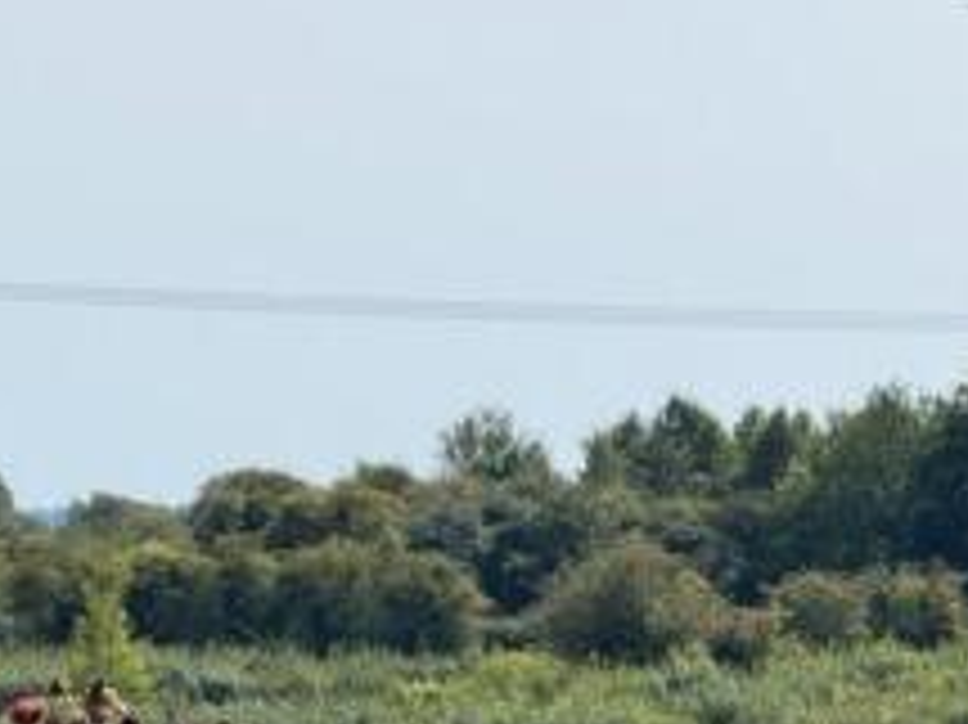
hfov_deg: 6.1
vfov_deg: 4.6
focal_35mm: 325
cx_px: 570
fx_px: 9083
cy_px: 358
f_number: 2.8
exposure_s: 1/1368
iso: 80
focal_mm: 15.66
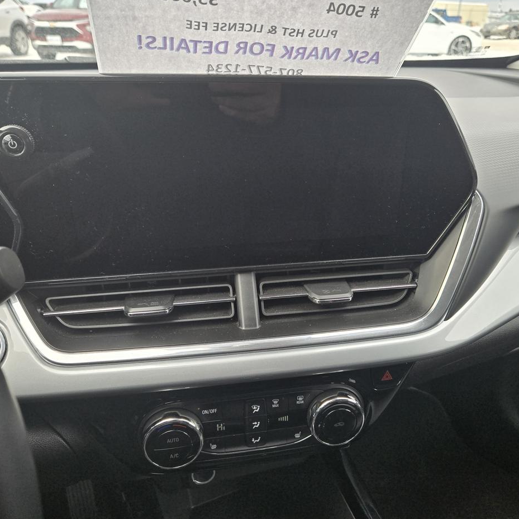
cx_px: 276
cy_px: 264
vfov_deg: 57.3
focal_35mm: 28
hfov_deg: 57.3
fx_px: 475
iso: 32
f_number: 1.8
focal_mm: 5.4
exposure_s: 1/180
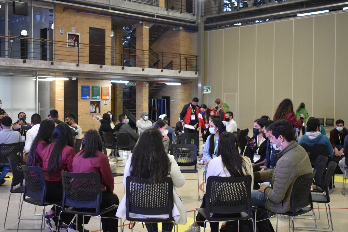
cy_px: 116
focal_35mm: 51
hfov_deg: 38.9
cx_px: 174
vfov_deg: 26.5
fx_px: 493
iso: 1600
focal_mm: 34
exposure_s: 1/60
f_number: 4.5
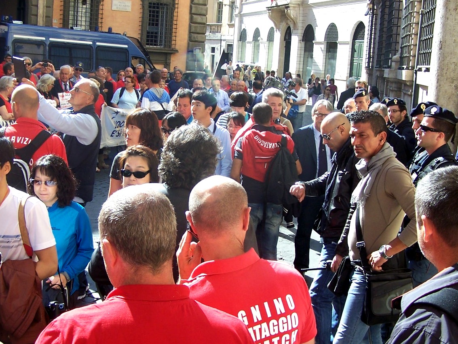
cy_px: 172
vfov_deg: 37.7
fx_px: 503
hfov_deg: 49.0
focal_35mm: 38
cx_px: 229
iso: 80
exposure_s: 1/350
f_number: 2.8
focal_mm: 6.3
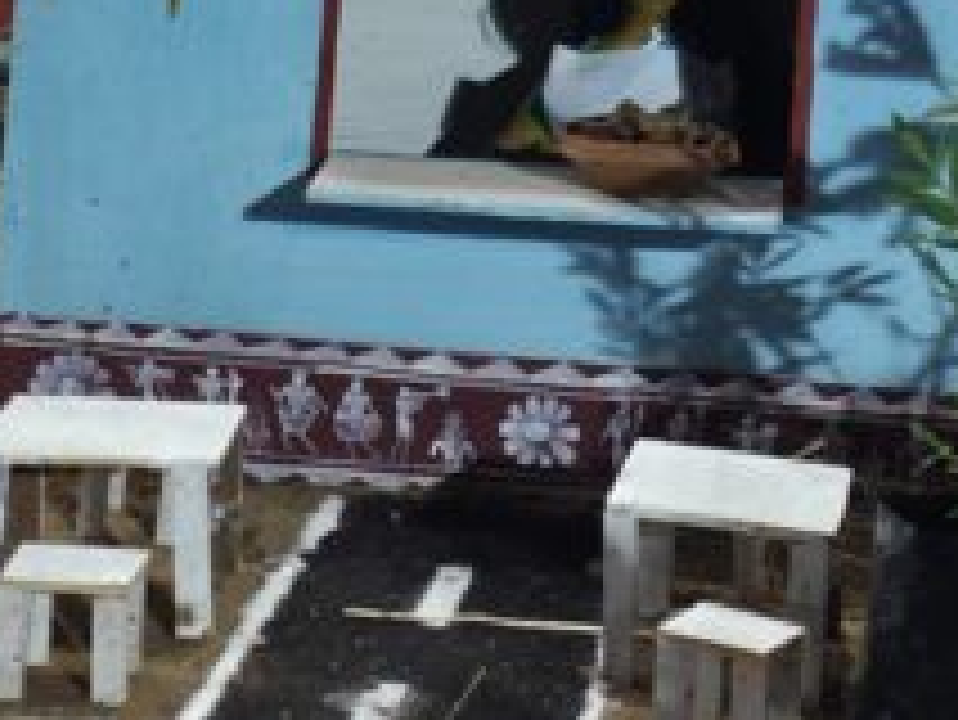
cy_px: -634
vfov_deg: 11.4
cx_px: 639
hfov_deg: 16.4
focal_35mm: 120
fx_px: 3323
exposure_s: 1/50
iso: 459
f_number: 1.4
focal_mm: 5.89
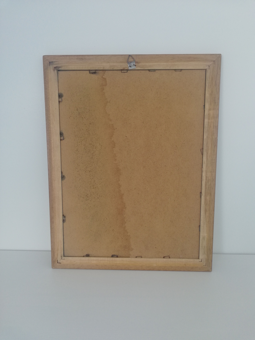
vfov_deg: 67.3
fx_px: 255
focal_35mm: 26
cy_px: 170
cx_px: 128
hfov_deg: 53.1
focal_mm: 3.81
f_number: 2.2
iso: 160
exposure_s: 1/50
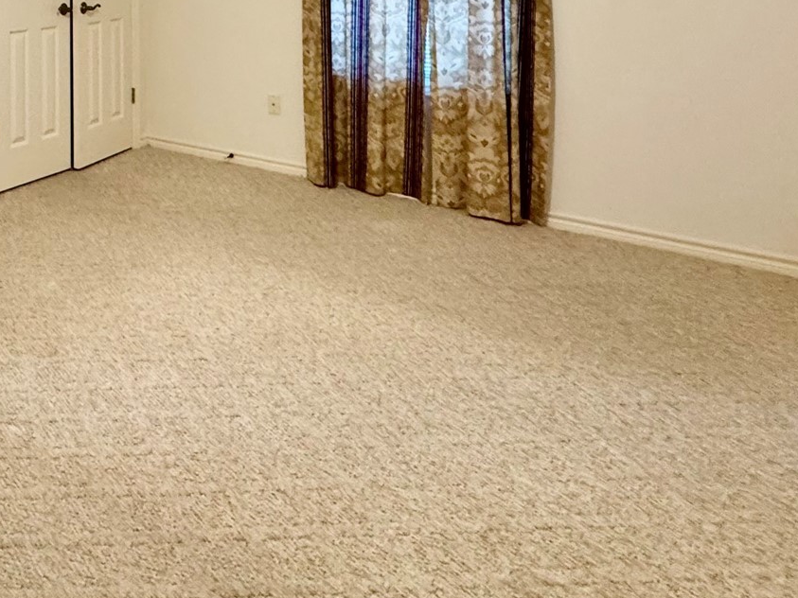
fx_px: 784
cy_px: -39
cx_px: 7
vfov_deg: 36.3
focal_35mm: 34
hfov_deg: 45.8
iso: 400
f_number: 2.2
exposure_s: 1/60
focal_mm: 2.22
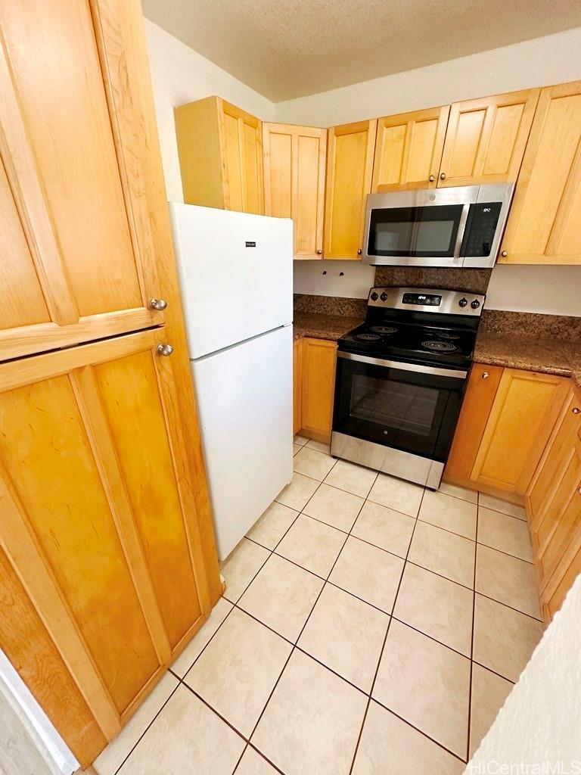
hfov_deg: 85.7
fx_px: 313
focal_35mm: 14
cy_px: 388
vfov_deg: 102.1
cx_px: 290
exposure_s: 1/120
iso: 320
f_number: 2.2
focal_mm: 2.22
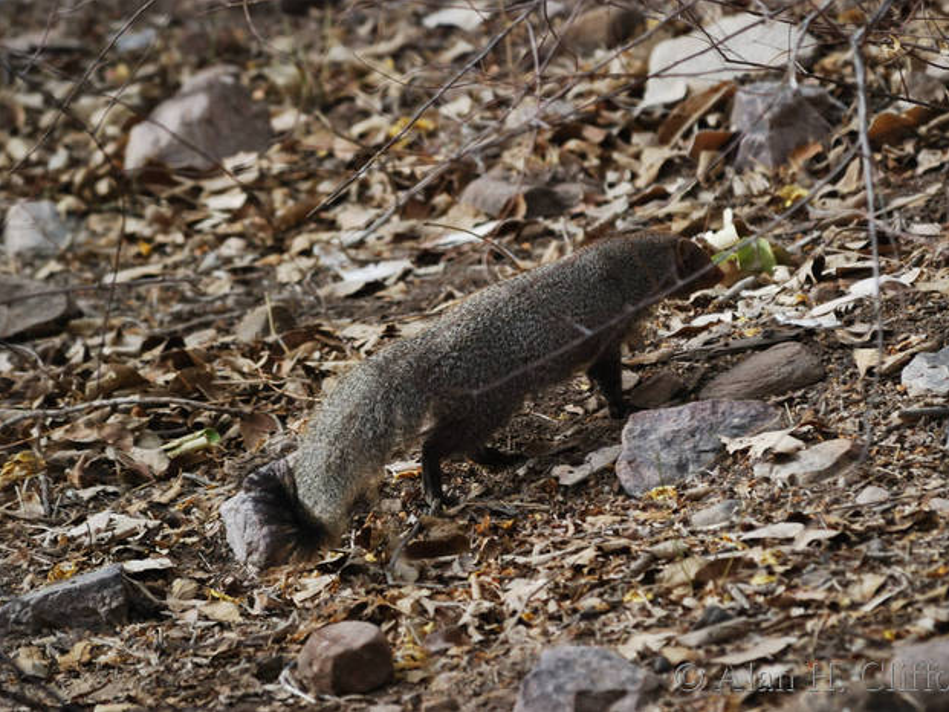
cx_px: 497
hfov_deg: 3.0
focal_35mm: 651
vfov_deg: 2.3
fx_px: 17851
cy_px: 356
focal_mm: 400
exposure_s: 1/400
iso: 640
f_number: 5.6
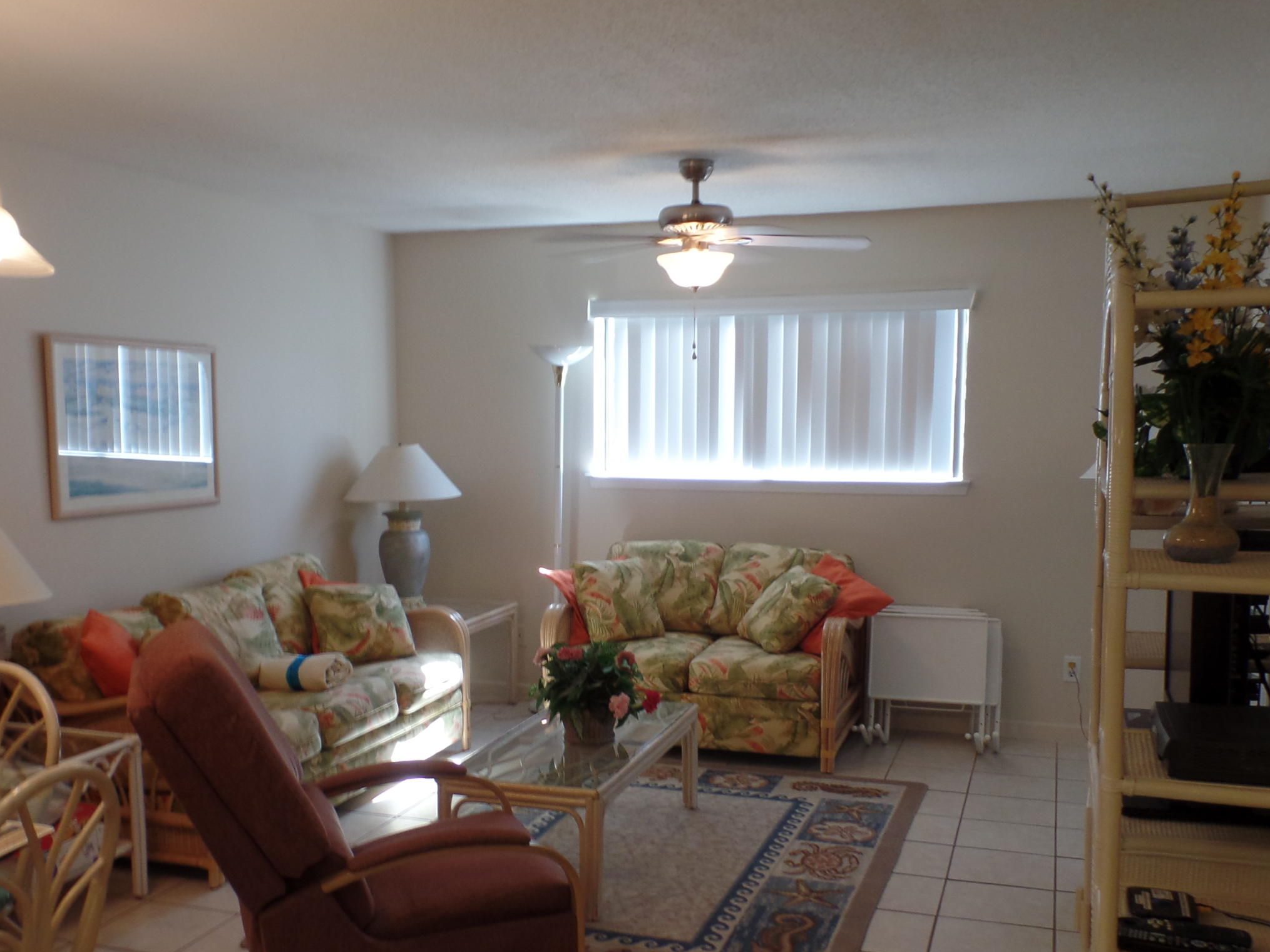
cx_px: 598
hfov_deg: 53.9
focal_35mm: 34
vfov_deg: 41.5
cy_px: 596
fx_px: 1247
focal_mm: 4.1
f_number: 2.8
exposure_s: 1/30
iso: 120
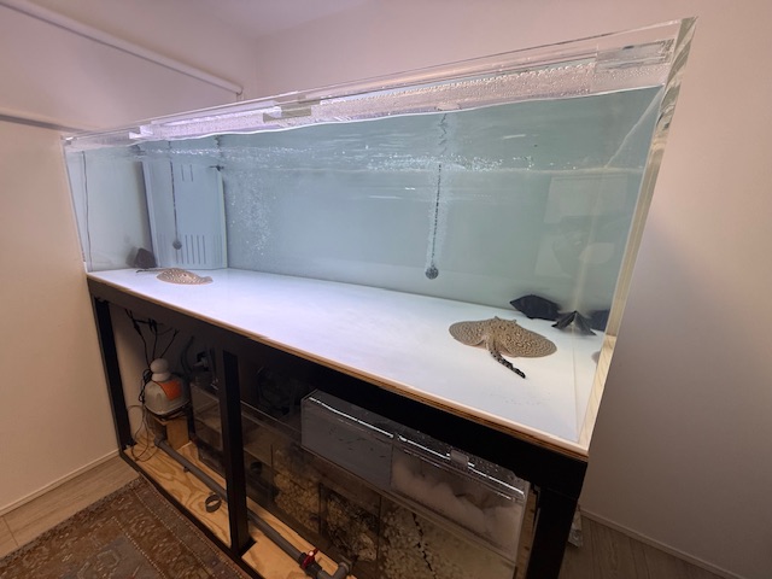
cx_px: 386
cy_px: 290
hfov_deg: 102.1
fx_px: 312
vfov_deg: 85.7
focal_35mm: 14
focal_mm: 2.22
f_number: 2.2
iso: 100
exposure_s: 1/120
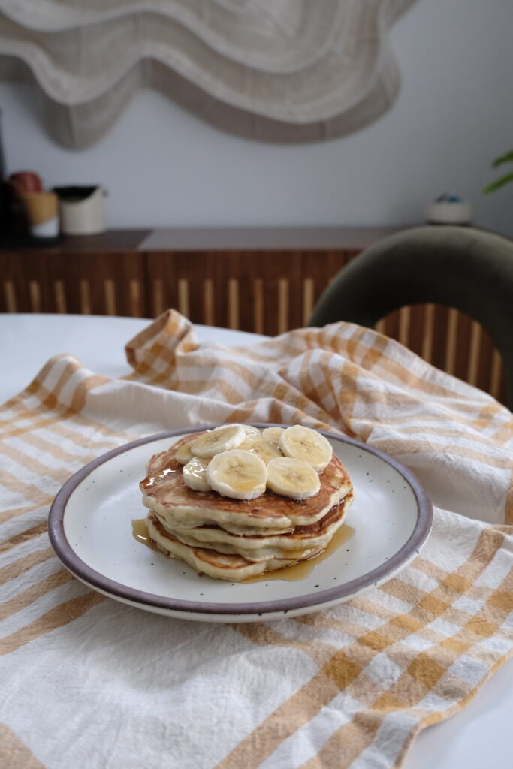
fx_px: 705
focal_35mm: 33
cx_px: 256
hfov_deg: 40.0
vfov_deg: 57.2
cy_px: 384
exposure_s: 1/100
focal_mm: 22.1
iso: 2000
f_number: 4.2
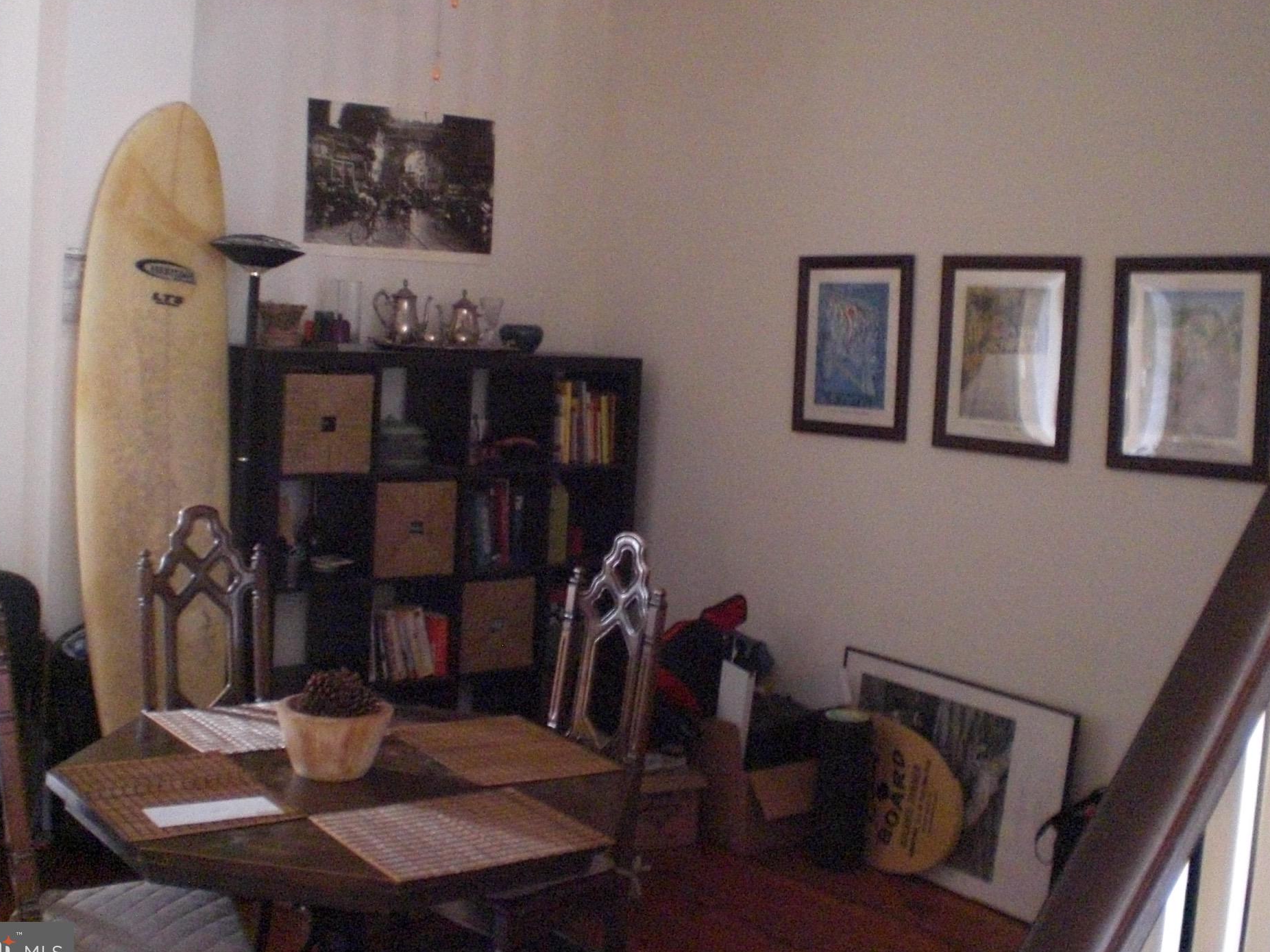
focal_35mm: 42
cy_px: 452
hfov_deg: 44.8
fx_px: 1541
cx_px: 605
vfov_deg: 34.3
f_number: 3.1
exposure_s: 1/8
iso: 800
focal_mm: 6.3
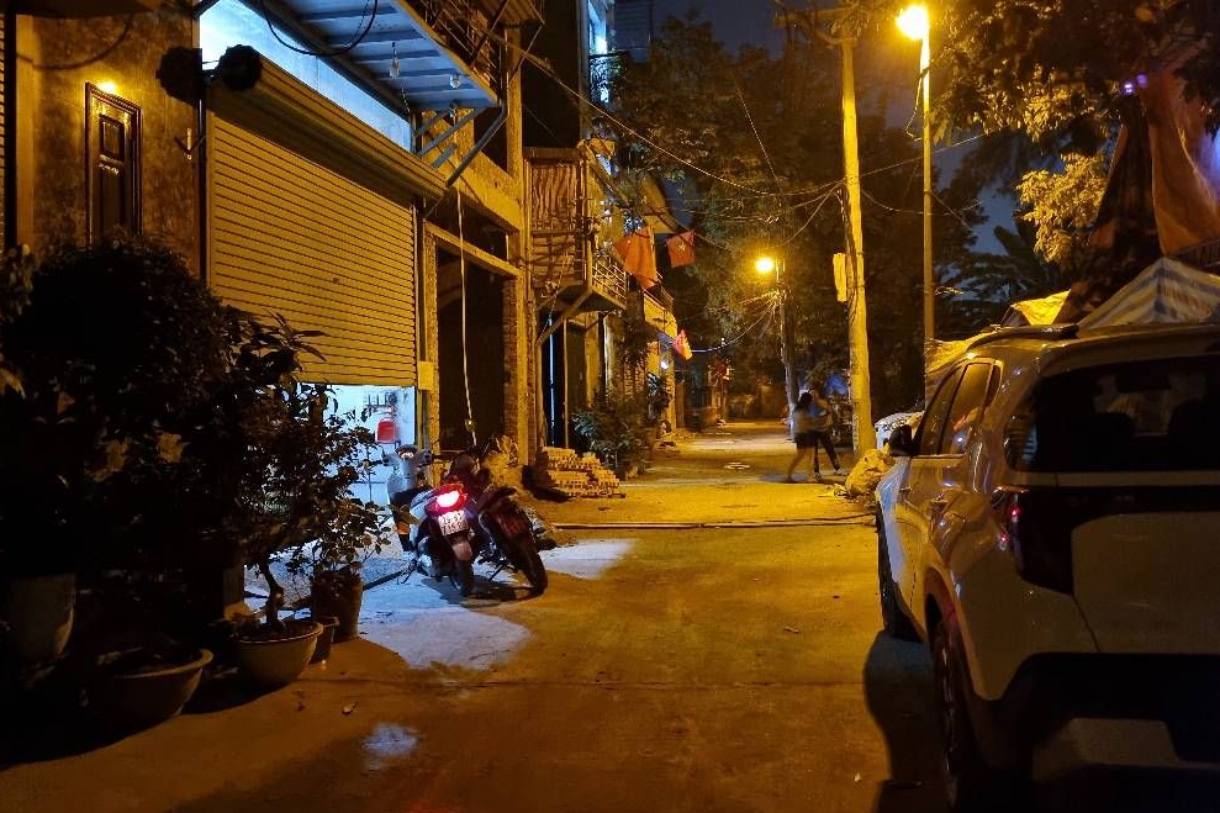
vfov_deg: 46.3
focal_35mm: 28
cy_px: 355
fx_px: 949
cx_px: 617
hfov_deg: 65.5
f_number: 1.8
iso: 1600
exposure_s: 1/20
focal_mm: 5.4
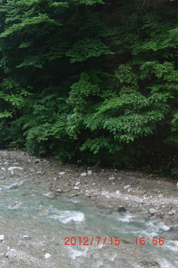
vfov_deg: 38.2
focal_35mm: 52
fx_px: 386
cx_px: 5
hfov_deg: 24.9
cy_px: 133
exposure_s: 1/125
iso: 100
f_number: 3.6
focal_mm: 6.42
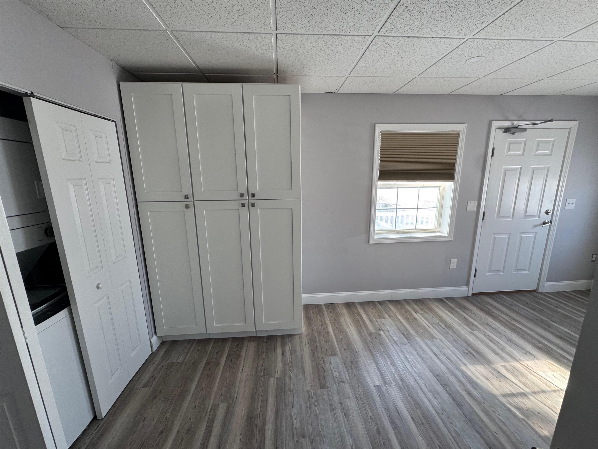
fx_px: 242
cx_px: 299
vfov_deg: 85.7
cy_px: 224
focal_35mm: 14
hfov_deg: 102.1
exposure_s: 1/99
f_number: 2.2
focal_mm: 2.22
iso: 125
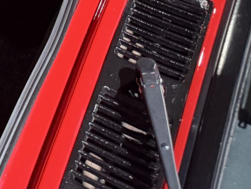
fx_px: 776
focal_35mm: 107
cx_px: -261
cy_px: -107
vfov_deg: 13.0
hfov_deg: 14.8
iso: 800
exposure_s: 1/50
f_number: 1.78
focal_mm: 6.76
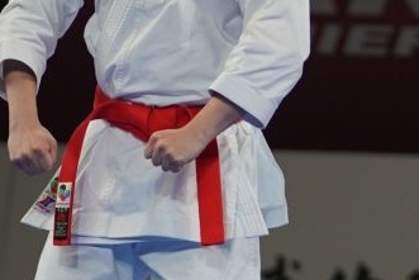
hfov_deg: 3.4
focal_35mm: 598
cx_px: 252
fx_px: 6963
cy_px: 171
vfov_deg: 2.3
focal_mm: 110
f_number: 2.8
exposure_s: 1/500
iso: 640
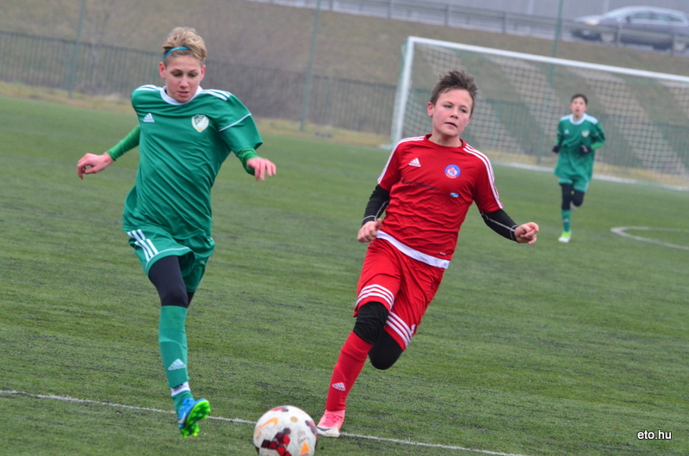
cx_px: 344
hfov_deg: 7.6
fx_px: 5157
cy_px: 228
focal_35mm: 270
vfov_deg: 5.1
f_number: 6.3
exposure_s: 1/500
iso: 1600
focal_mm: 180
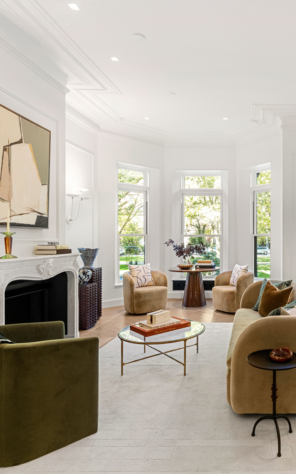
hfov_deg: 45.2
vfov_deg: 72.5
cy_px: 240
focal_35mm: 25
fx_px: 323
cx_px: 261
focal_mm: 16
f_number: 9
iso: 640
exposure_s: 1/8
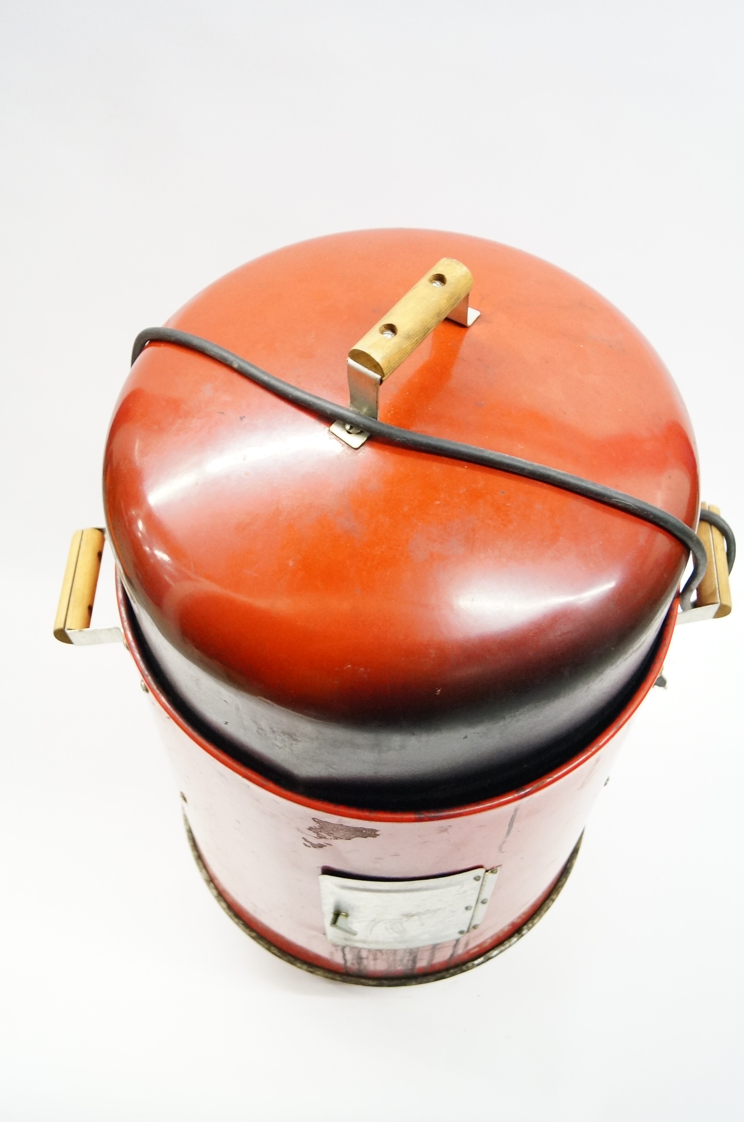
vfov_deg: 53.2
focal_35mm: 36
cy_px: 561
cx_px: 372
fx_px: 1120
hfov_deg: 36.8
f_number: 4
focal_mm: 24
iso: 2500
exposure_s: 1/60
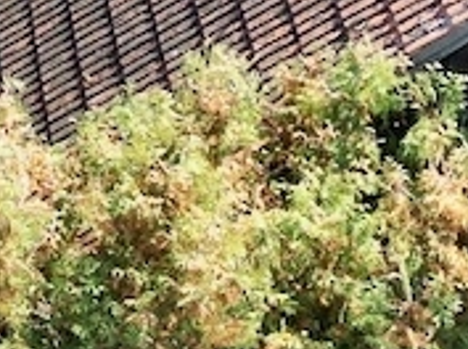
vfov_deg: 7.9
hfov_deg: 11.0
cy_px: -463
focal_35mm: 174
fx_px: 2348
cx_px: -182
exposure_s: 1/640
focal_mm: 6.72
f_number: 1.7
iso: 120
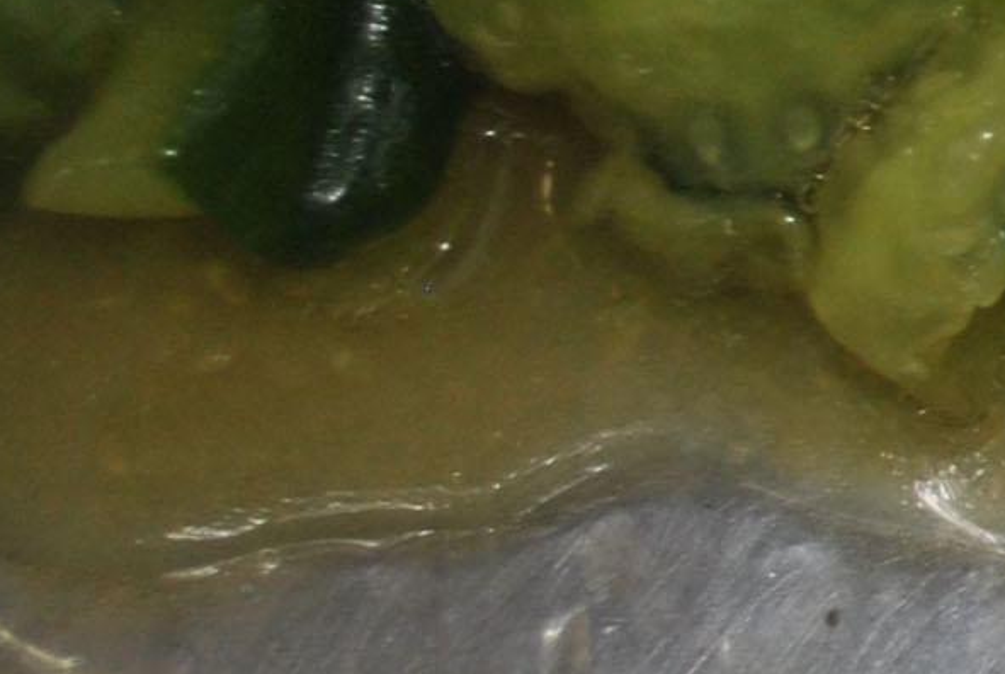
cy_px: 7
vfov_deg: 5.0
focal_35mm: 275
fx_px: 7688
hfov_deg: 6.9
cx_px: 2707
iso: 400
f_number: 4.5
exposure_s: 1/25
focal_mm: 28
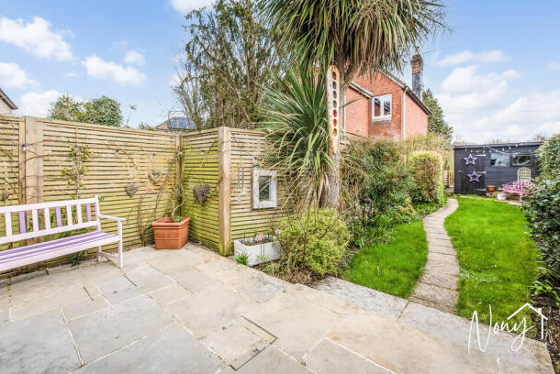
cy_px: 175
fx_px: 234
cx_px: 264
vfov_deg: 77.4
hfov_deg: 100.2
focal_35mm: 15
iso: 400
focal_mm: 14
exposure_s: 1/400
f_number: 7.1
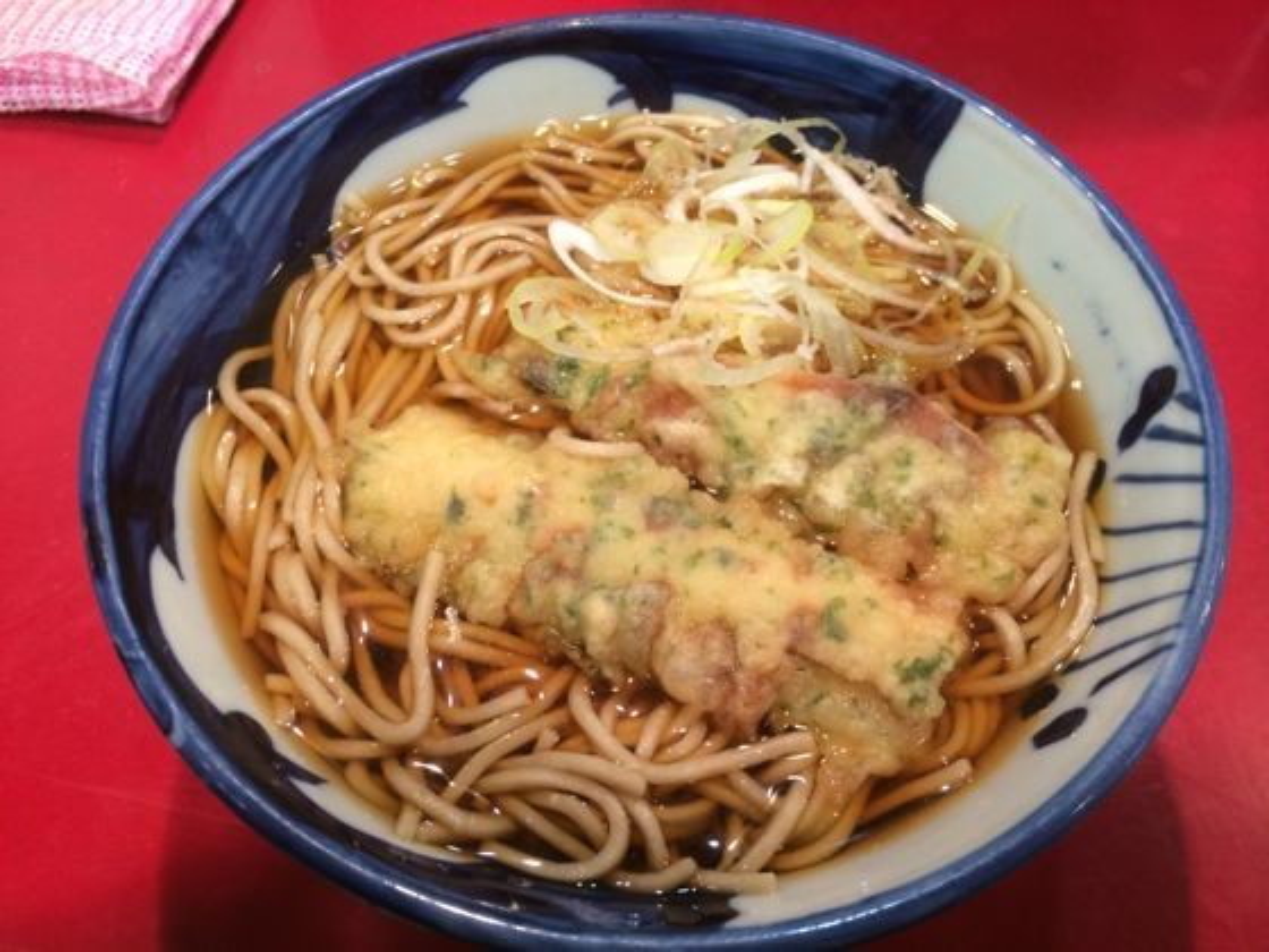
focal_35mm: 30
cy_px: 476
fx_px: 1100
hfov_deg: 60.0
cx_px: 634
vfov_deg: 46.8
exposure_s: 1/33
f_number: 2.2
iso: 125
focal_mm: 4.12
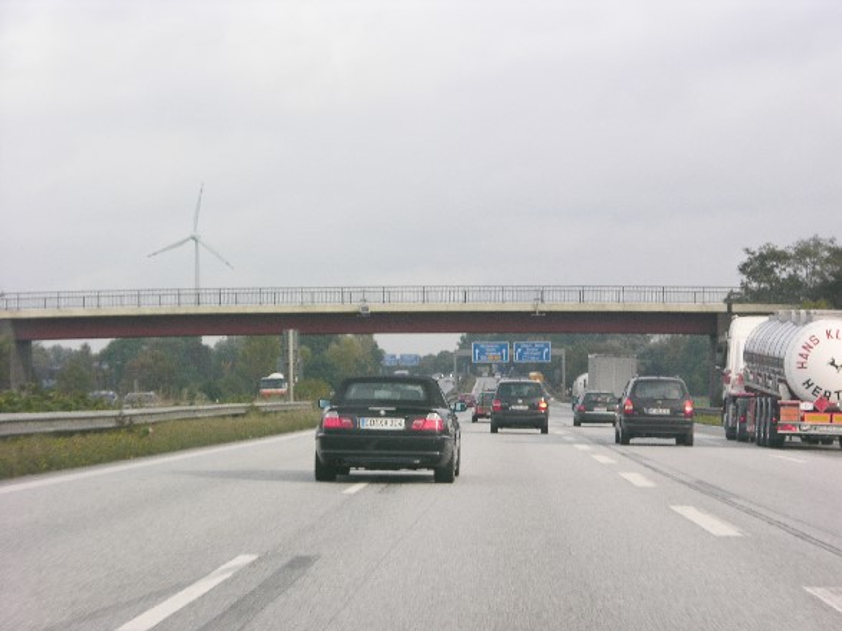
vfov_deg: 12.3
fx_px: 2918
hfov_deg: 16.4
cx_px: 421
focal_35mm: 120
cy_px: 316
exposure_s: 1/142
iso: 50
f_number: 5.3
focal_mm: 29.5
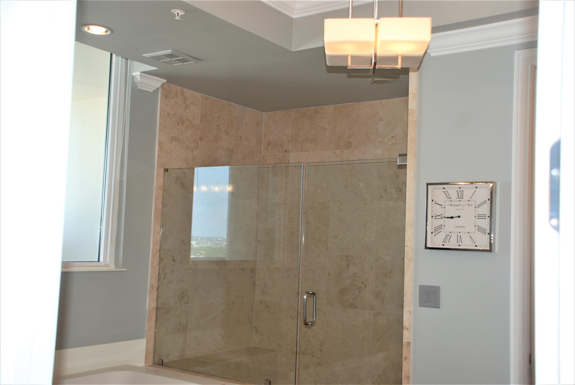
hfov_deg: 49.5
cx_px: 288
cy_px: 192
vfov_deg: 34.3
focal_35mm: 39
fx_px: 624
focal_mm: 26
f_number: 4
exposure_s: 1/60
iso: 200
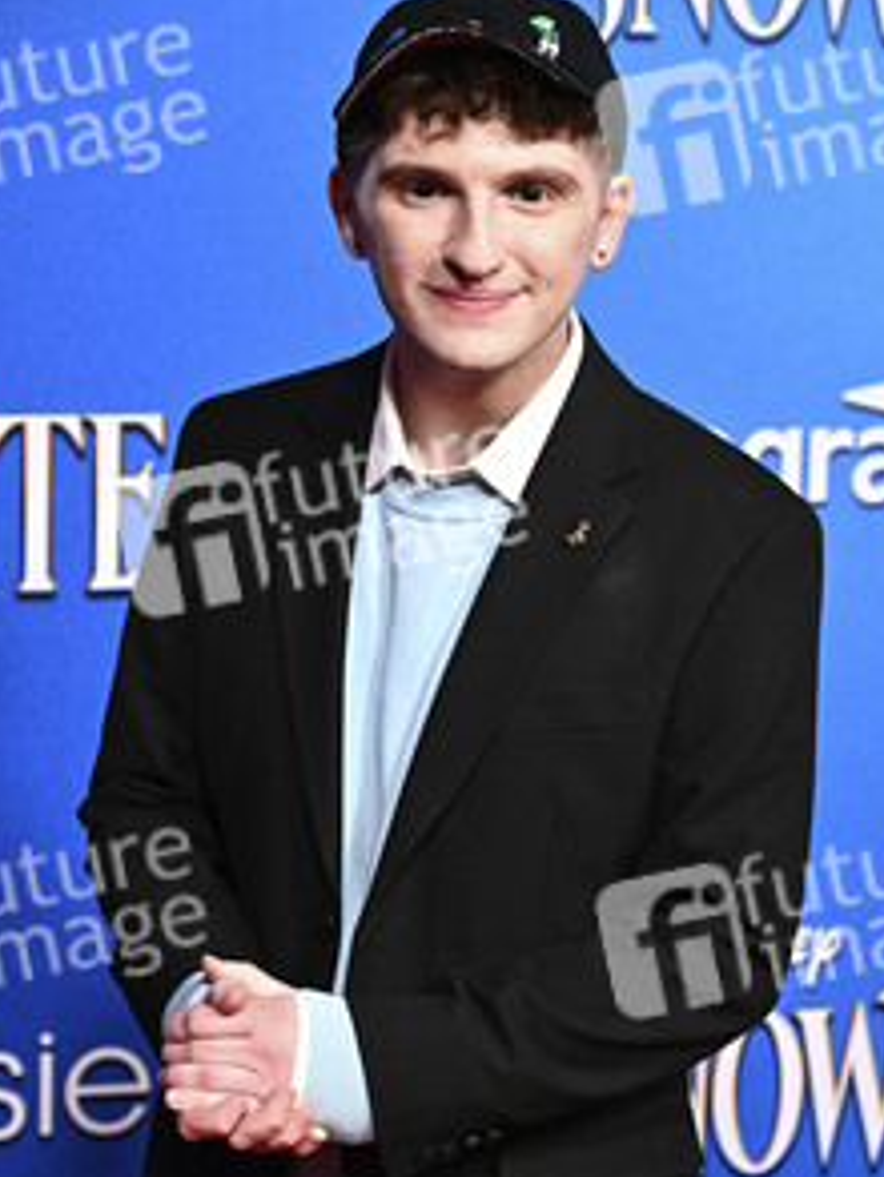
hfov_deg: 13.5
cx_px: 438
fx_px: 3743
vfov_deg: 17.9
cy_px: 723
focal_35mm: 110
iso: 4000
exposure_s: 1/250
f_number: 4.5
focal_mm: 84
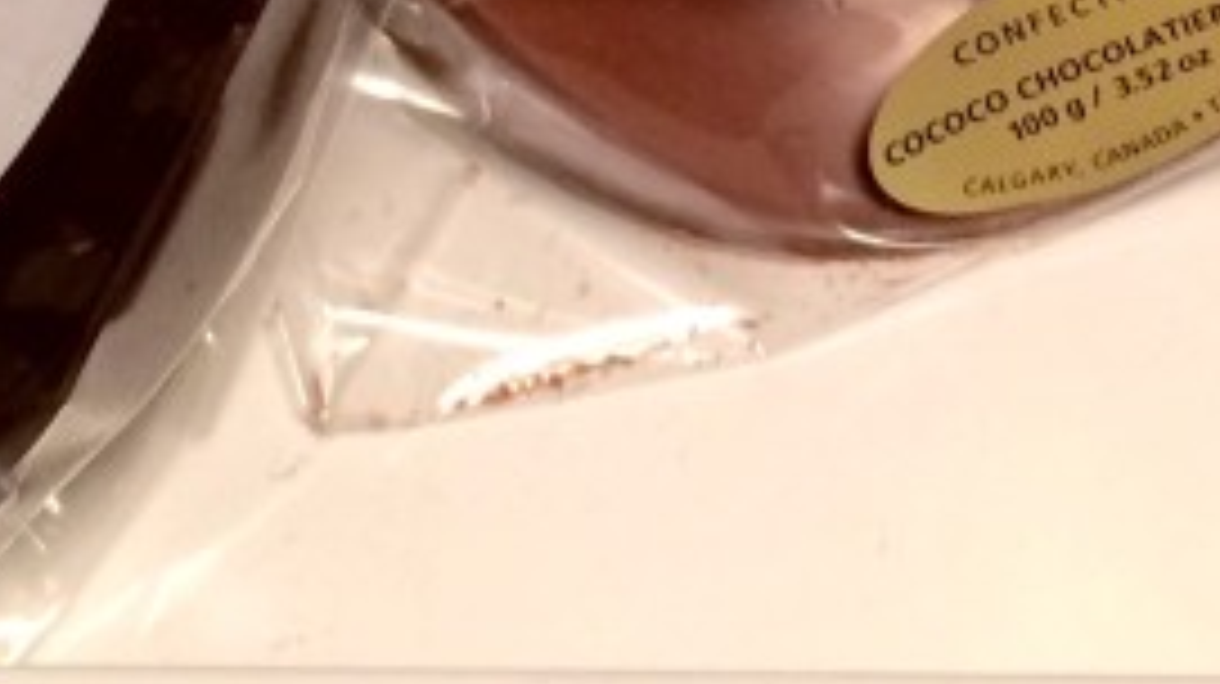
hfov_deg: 19.1
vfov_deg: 10.5
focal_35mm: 112
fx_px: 3621
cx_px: 729
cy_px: -279
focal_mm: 4.15
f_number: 2.2
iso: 100
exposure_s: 1/30
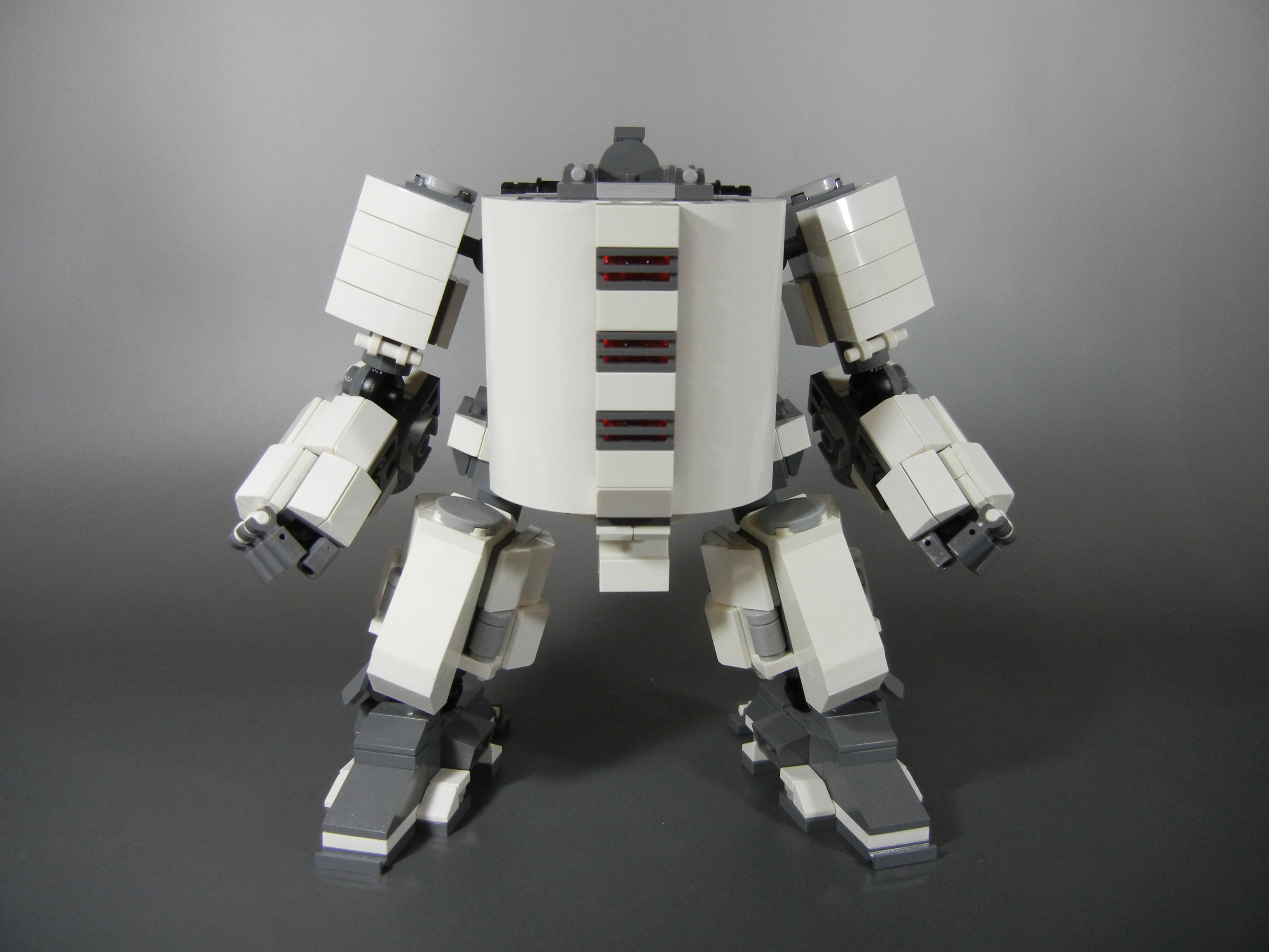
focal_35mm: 30
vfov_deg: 46.8
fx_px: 1100
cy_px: 476
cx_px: 634
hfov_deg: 60.0
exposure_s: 1/70.5
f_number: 3.5
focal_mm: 5.4
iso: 400
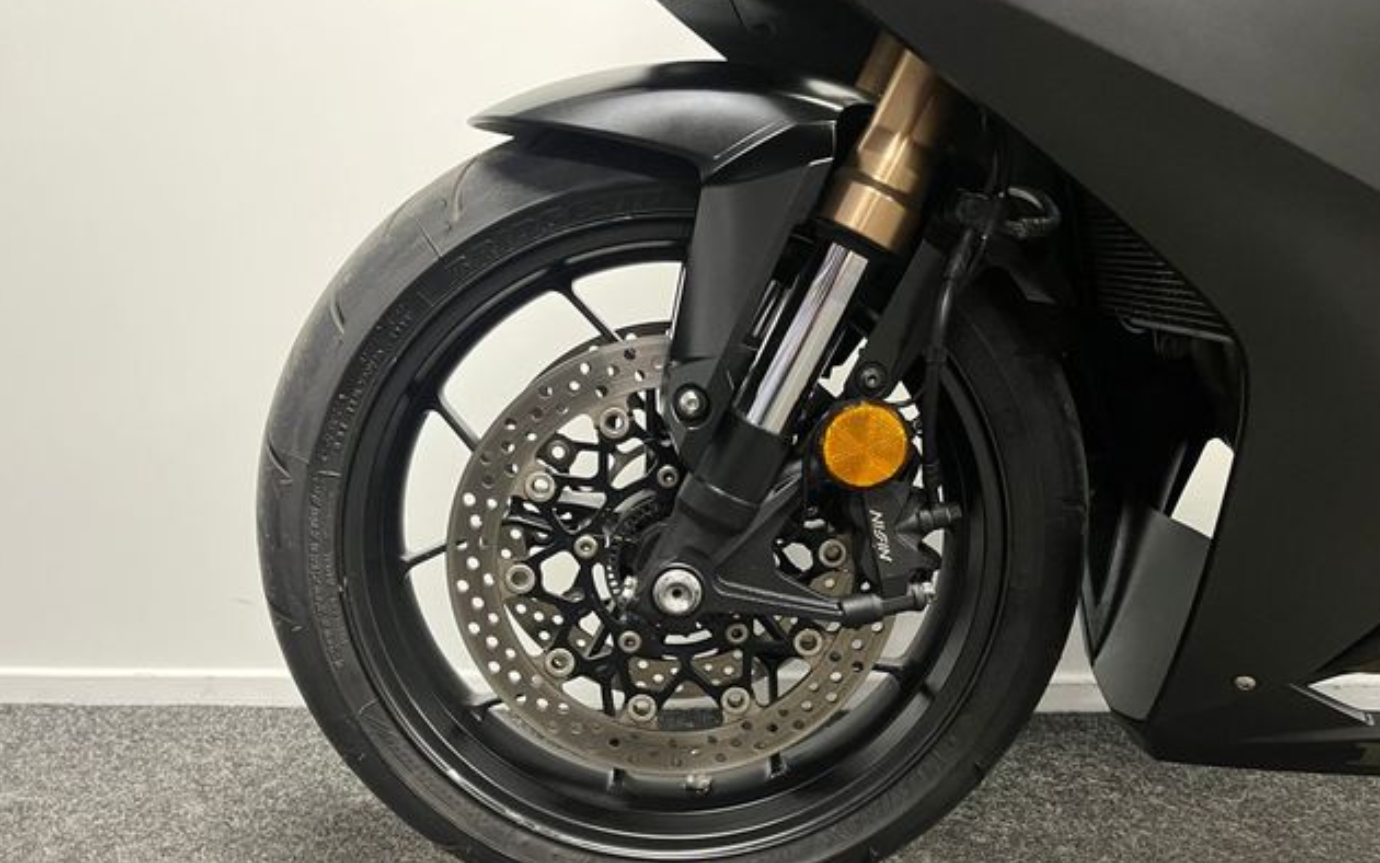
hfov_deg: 66.5
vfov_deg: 44.4
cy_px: 499
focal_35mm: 28
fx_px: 1053
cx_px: 694
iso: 400
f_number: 1.6
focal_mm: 5.1
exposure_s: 1/33
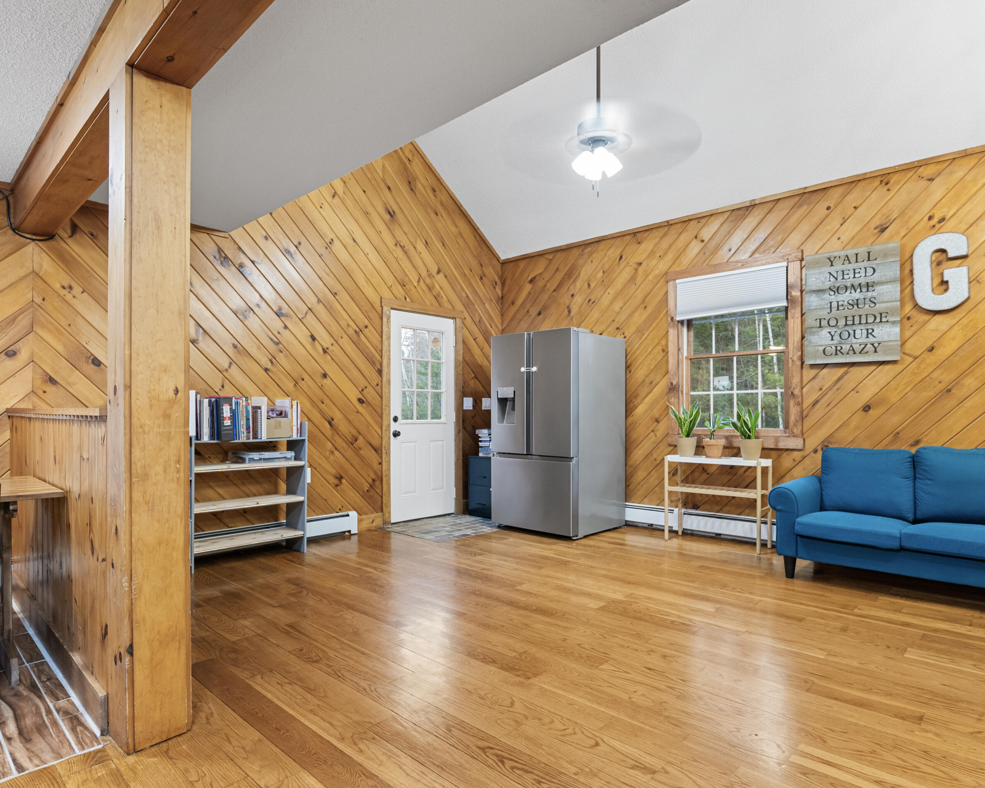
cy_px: 399
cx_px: 506
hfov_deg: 83.3
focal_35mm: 19
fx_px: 554
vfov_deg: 70.9
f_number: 8
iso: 640
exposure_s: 1/2.5
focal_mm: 16
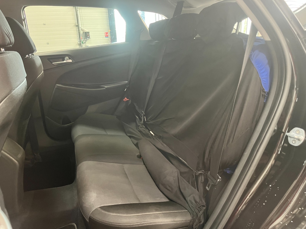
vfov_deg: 53.1
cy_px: 114
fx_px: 230
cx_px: 153
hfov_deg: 67.3
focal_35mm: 26
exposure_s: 1/25
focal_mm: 5.1
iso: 500
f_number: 1.6
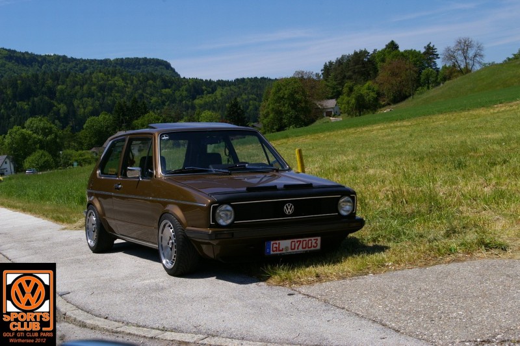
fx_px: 758
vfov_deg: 25.7
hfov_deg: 37.9
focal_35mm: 52
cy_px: 173
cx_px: 260
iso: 200
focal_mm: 35
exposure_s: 1/250
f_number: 11
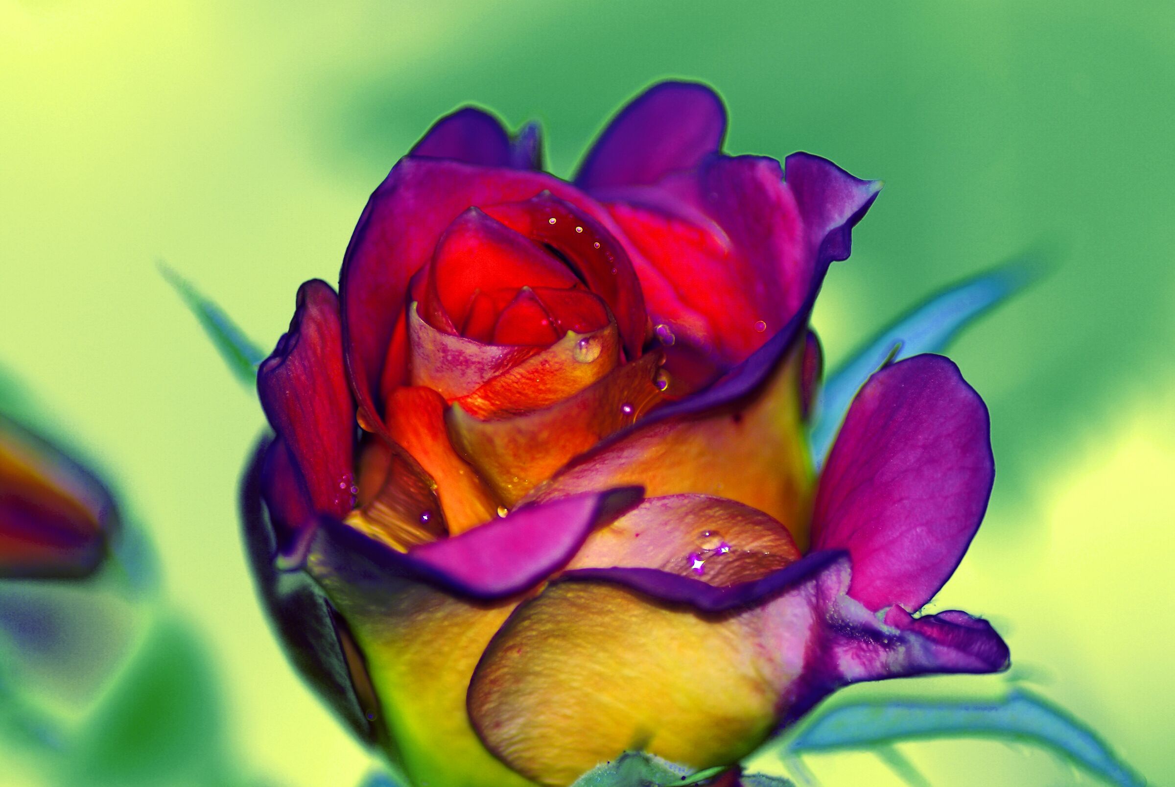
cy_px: 394
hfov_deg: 4.6
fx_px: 14706
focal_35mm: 450
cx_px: 588
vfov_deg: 3.1
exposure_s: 1/125
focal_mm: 300
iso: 100
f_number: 5.6
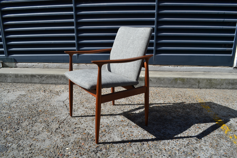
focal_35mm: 27
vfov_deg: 47.9
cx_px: 118
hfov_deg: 67.4
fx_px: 178
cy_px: 79
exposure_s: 1/250
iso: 100
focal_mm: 18
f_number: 8
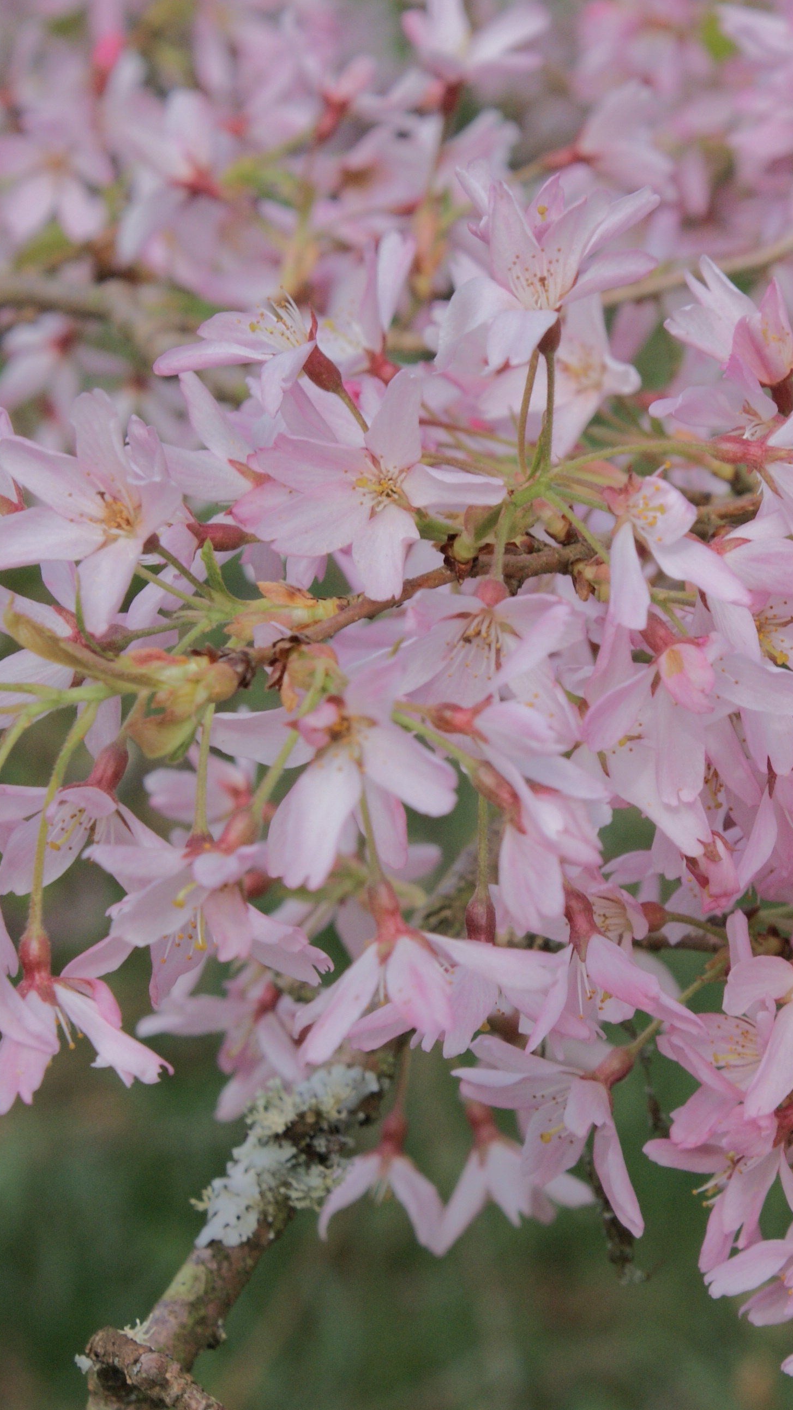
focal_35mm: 165
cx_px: 720
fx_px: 6166
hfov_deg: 7.3
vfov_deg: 13.0
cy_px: 707
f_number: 14
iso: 250
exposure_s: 1/125
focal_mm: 70
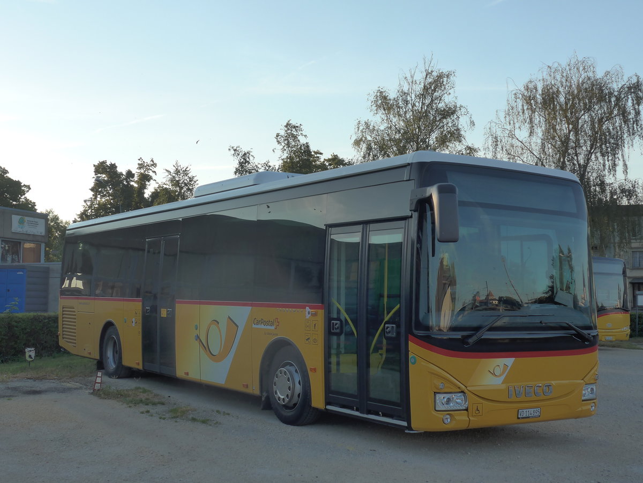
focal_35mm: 46
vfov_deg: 31.5
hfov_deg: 41.2
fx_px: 854
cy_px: 242
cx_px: 322
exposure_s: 1/640
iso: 160
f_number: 3.2
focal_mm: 9.5
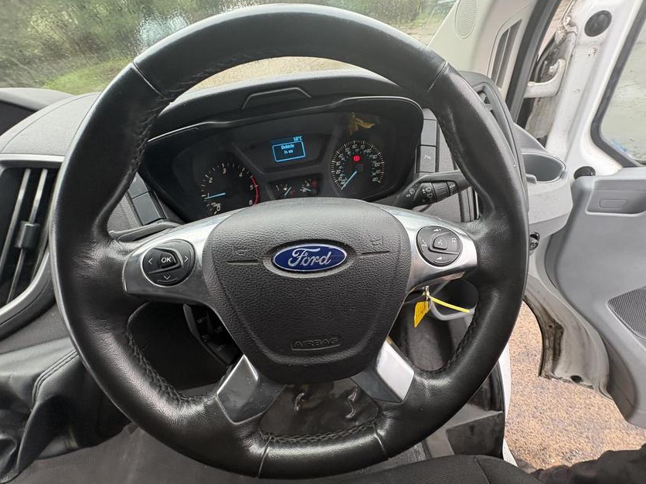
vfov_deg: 81.7
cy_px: 253
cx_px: 337
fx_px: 280
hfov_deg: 98.1
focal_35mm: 15
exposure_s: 1/73
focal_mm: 2.22
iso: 200
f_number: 2.2
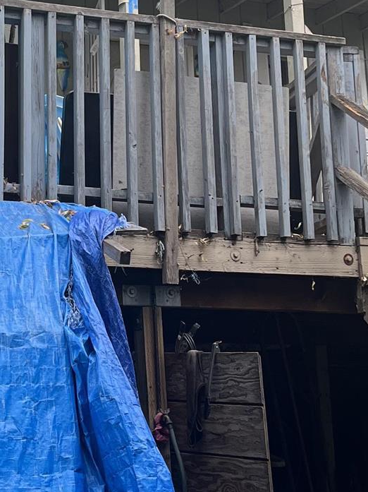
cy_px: 145
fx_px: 1220
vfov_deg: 22.6
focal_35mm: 86
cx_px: -35
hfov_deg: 16.6
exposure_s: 1/261
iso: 40
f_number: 1.6
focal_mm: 5.1
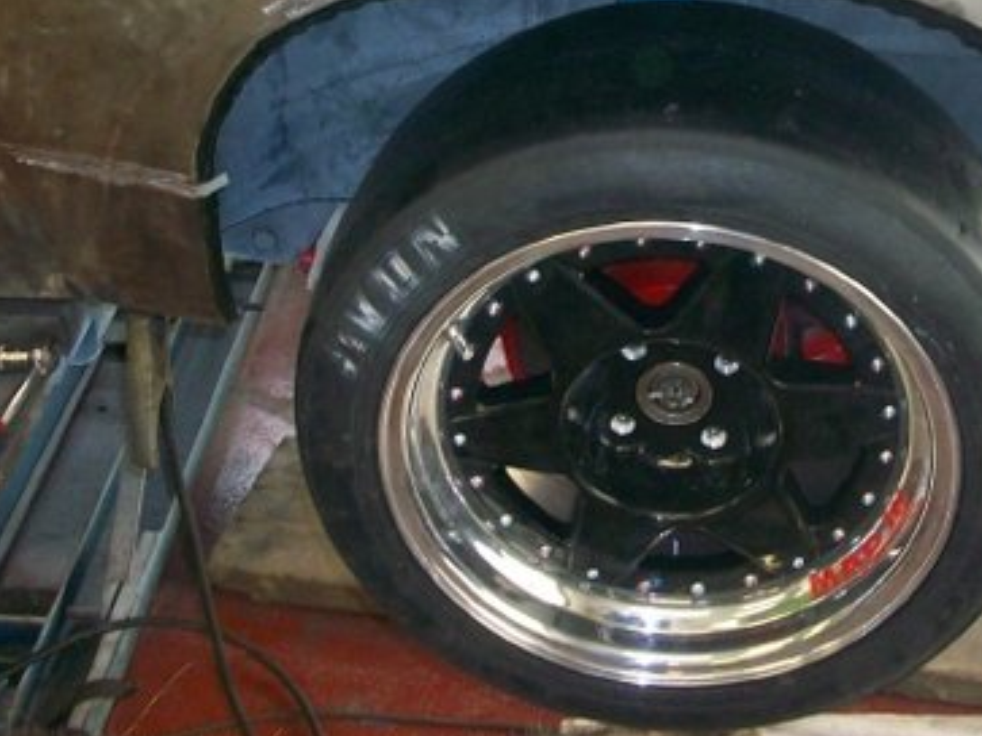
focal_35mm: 60
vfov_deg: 23.9
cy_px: 100
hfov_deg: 32.0
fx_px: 1702
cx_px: 636
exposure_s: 1/60
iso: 160
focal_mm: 5.7
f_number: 2.8
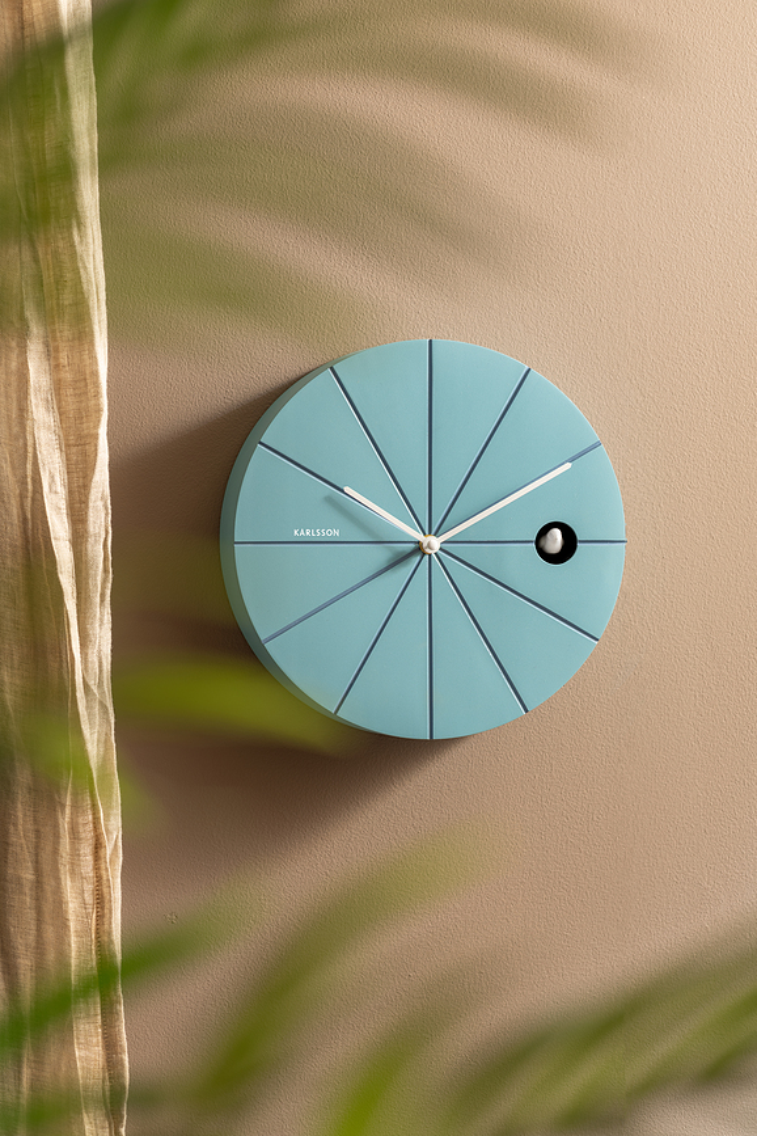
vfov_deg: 13.2
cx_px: 378
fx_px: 4889
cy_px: 568
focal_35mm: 155
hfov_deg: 8.9
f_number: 4
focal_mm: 155
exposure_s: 1/100
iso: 31
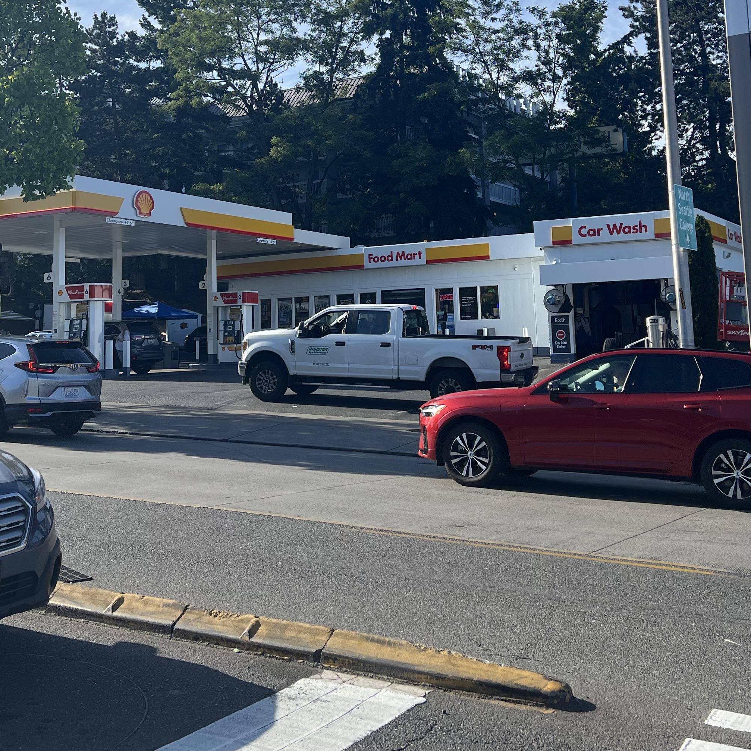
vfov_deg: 36.1
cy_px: 200
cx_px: 329
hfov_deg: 36.7
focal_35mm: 46
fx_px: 1129
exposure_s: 1/3356
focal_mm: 5.7
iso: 50
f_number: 1.5
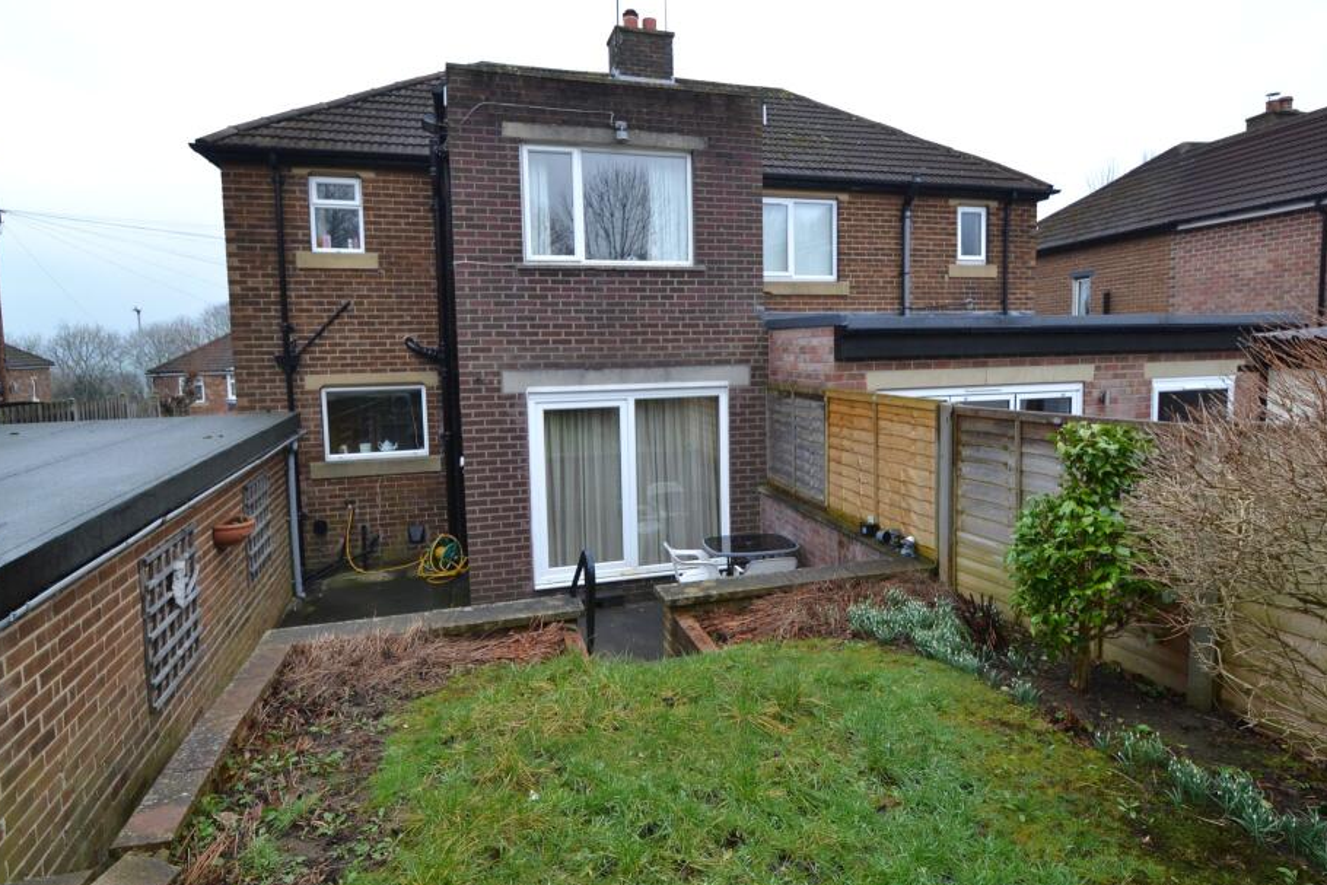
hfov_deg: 88.1
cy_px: 402
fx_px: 684
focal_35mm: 19
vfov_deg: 65.7
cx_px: 704
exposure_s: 1/100
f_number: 5.6
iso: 400
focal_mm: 11
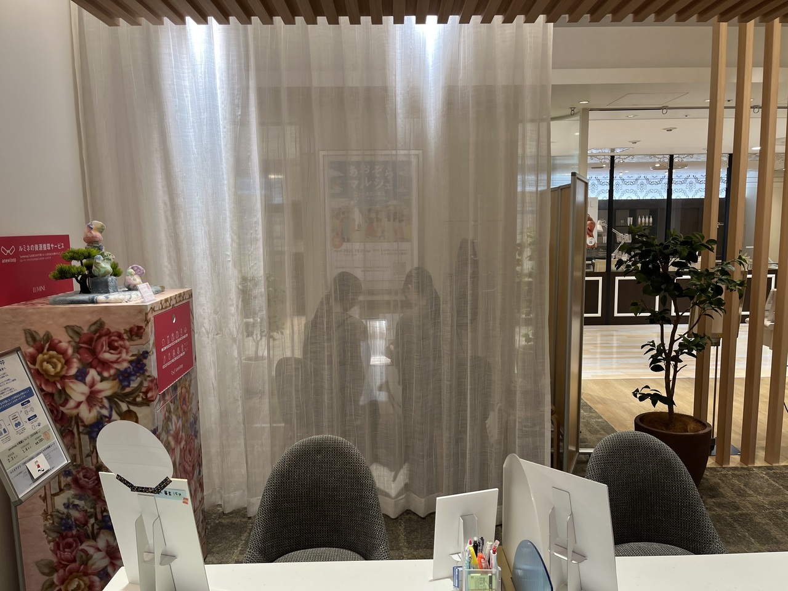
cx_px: 394
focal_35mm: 26
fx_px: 592
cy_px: 296
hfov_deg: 67.3
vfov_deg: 53.1
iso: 80
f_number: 1.6
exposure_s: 1/100
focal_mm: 5.1
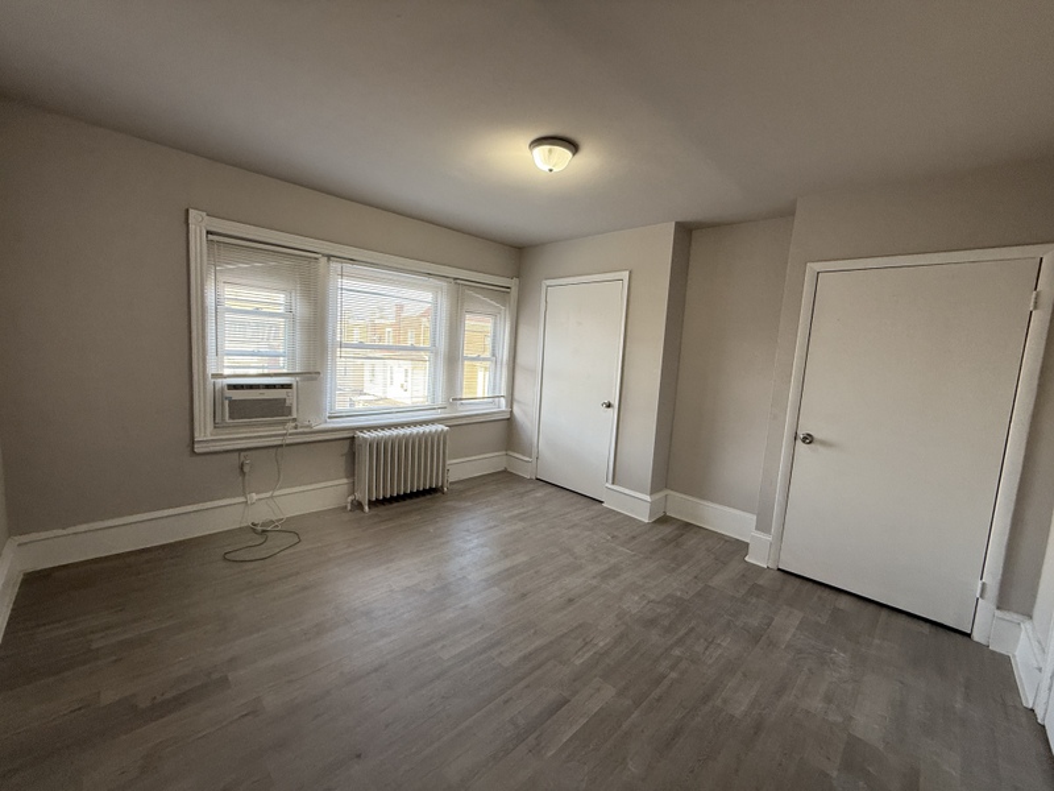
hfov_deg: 102.1
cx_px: 527
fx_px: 426
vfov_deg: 85.7
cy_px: 396
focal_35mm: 14
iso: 160
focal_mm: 2.22
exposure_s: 1/120
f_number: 2.2
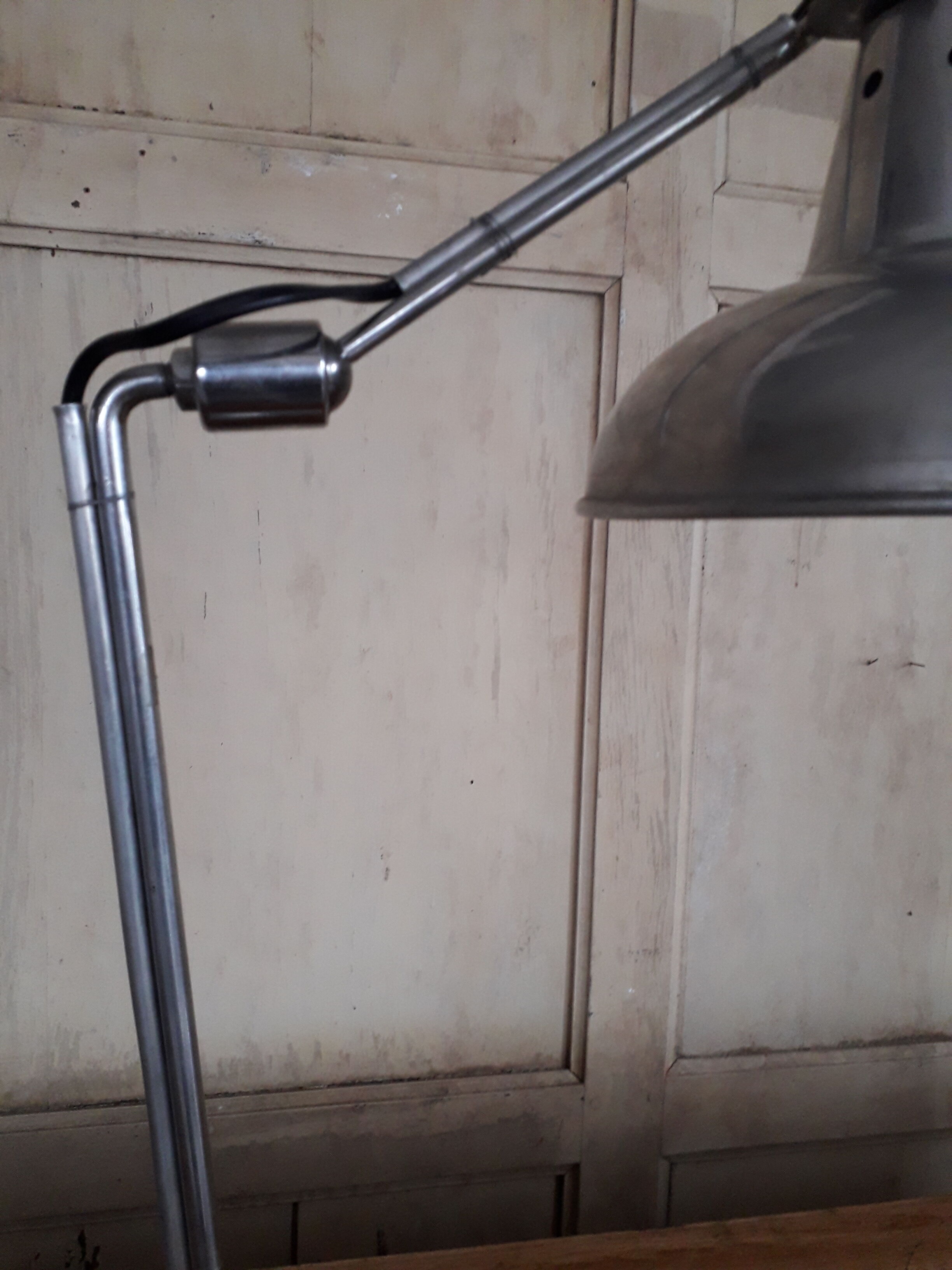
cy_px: 635
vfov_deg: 65.3
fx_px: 990
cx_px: 476
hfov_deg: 51.4
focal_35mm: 27
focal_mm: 3.6
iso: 200
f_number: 1.9
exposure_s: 1/33
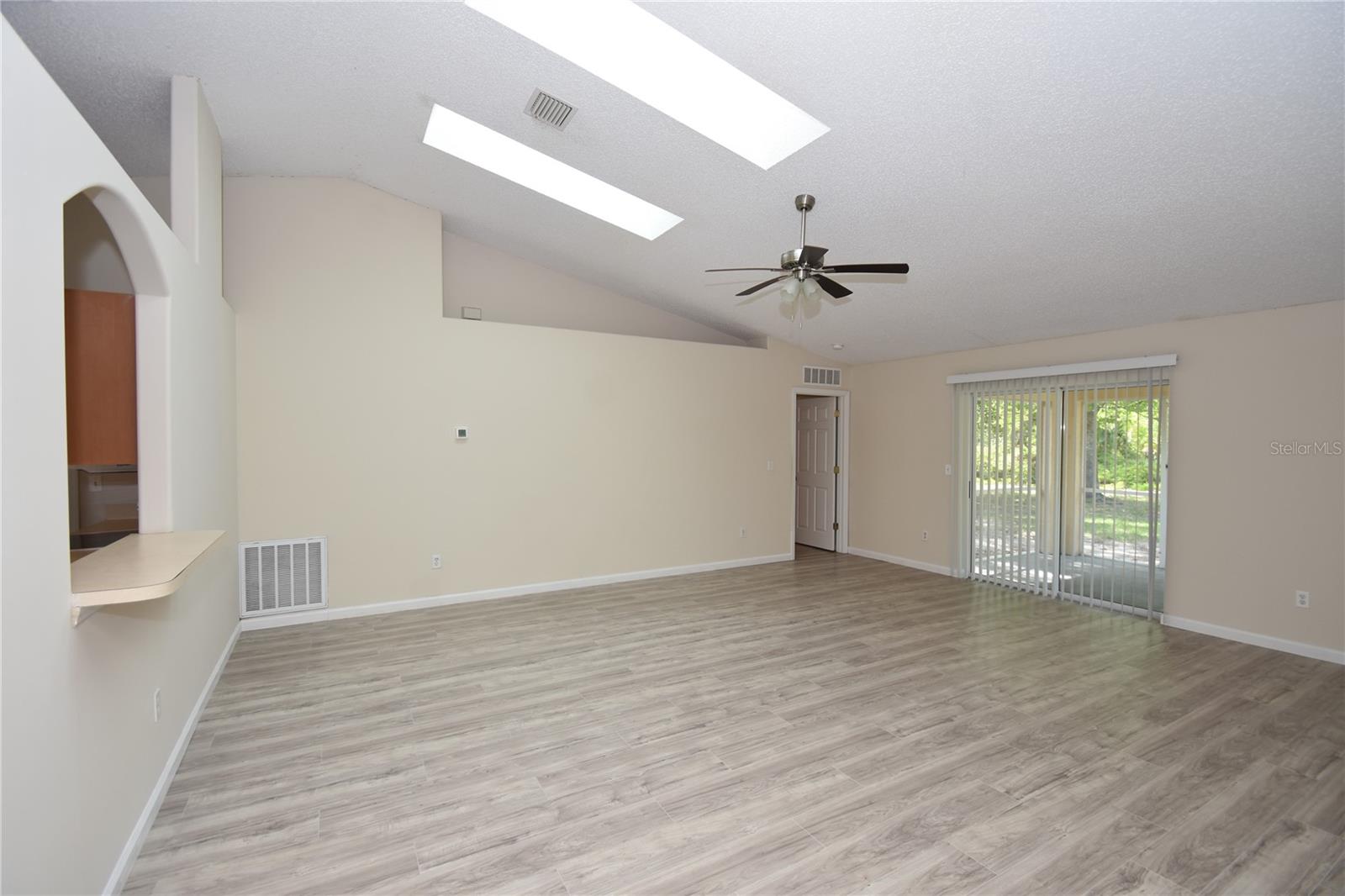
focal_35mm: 15
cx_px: 672
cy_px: 448
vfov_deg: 77.3
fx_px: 560
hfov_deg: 100.4
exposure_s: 1/60
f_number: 4
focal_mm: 10
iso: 200
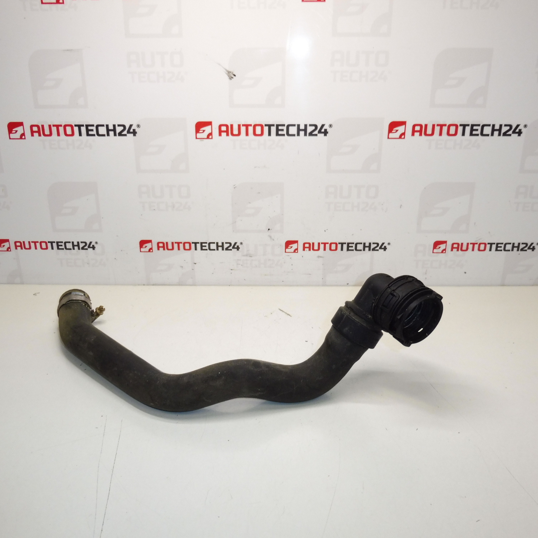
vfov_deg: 55.6
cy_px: 272
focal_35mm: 29
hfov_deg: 55.6
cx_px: 265
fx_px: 510
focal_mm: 4.3
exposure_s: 1/125
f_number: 3.5
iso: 200
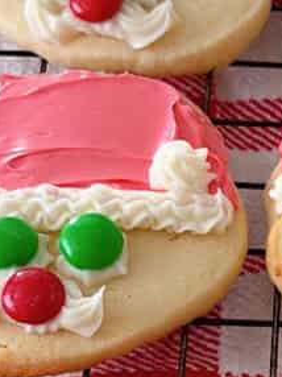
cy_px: 316
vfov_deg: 11.4
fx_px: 1871
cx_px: 439
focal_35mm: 172
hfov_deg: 8.4
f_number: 1.8
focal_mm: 6.8
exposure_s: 1/40
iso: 250
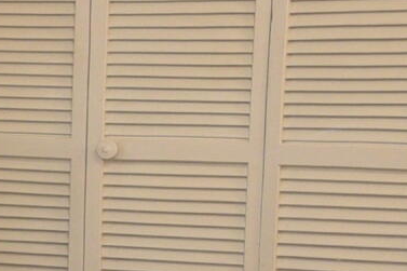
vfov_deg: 6.1
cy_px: 239
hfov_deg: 8.5
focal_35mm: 223
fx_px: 2520
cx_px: -537
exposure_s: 1/60
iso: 1000
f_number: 7.1
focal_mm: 28
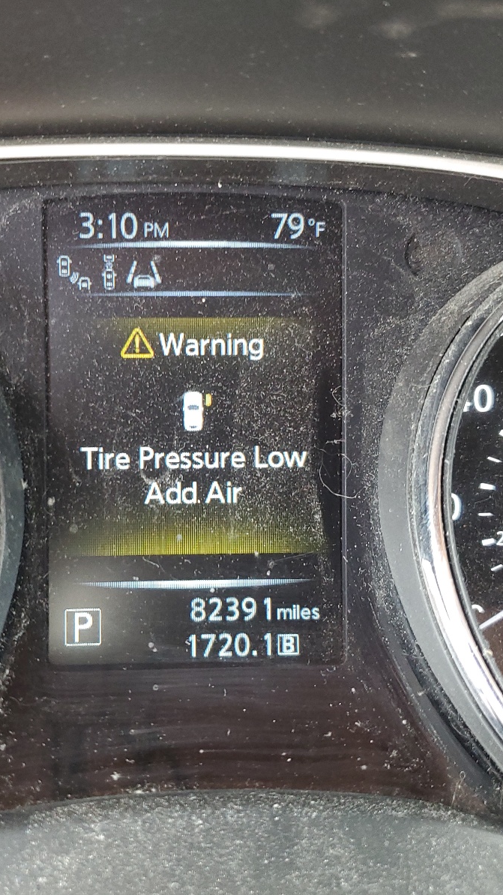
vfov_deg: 52.8
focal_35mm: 38
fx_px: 901
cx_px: 189
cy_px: 448
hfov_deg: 31.1
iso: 156
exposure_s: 1/60.2
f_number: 1.5
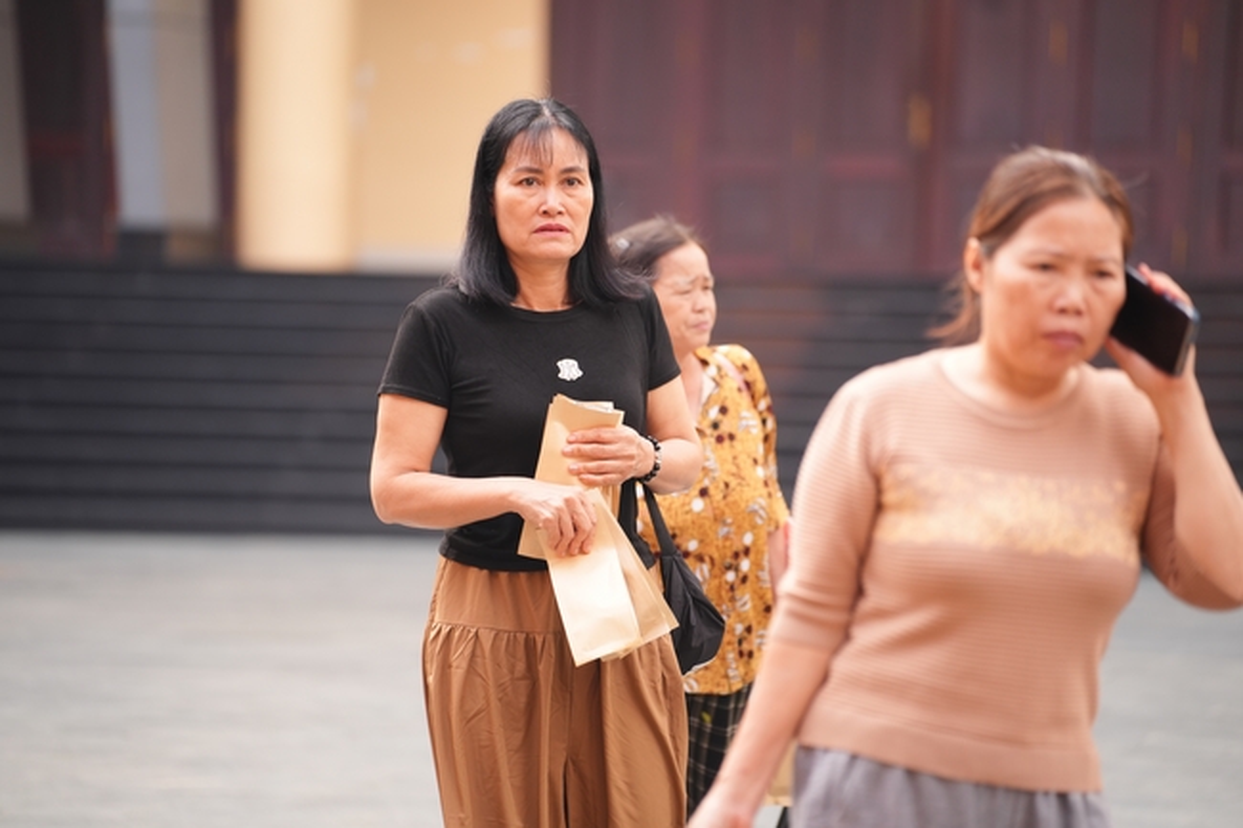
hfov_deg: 13.7
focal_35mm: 150
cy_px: 414
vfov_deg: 9.1
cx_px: 622
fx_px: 5178
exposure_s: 1/500
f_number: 2.8
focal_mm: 150
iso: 640
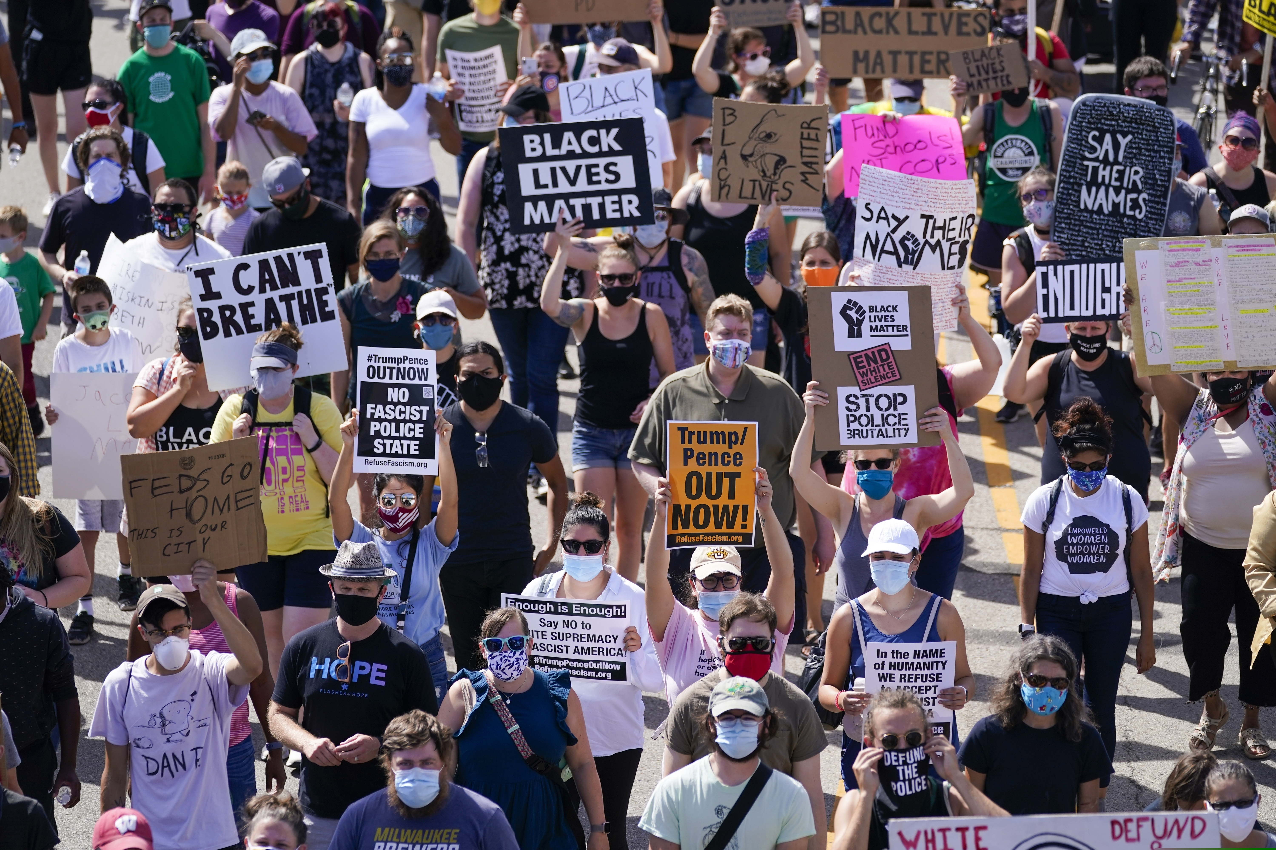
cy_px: 425
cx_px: 638
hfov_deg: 11.3
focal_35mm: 182
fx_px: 6450
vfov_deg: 7.5
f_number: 4
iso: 200
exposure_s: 1/1600
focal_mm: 182
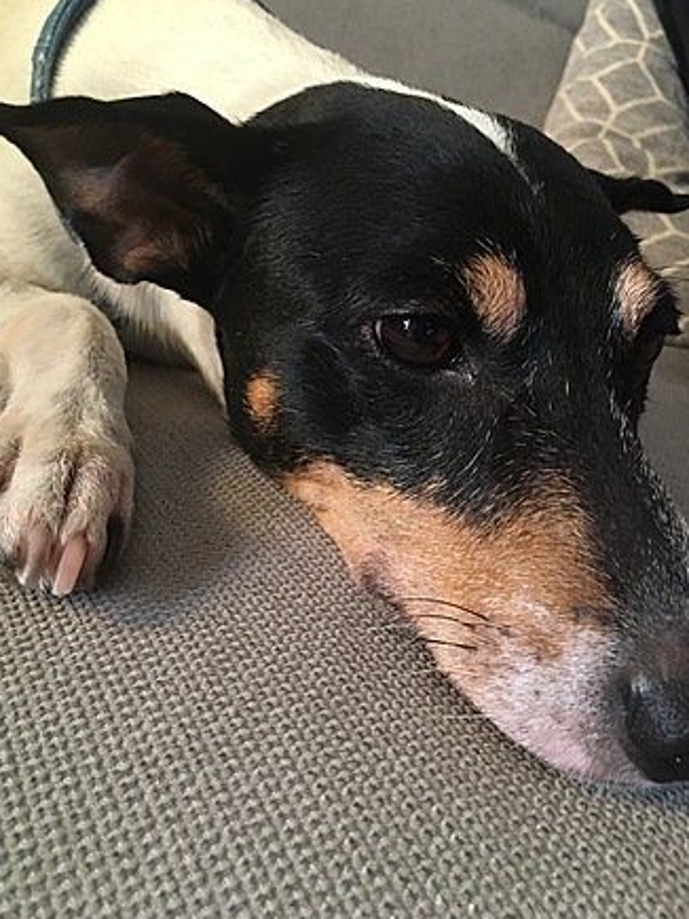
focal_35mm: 32
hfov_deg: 44.1
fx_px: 850
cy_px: 433
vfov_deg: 56.8
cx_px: 334
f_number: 2.2
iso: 250
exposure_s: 1/33
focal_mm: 4.15
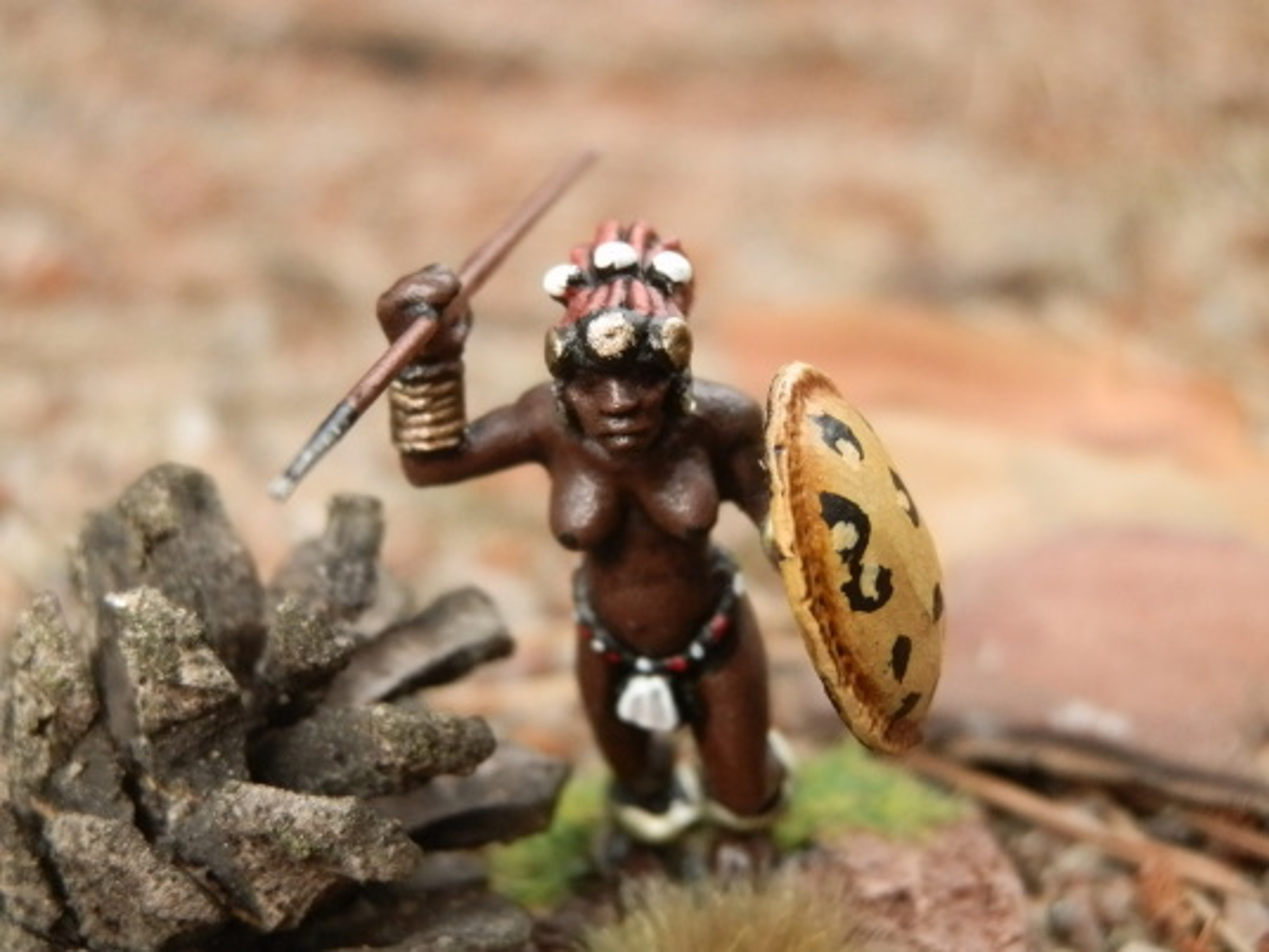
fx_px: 2236
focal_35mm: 61
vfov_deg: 24.0
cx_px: 634
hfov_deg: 31.7
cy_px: 476
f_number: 3.7
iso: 400
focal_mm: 10.99
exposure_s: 1/640
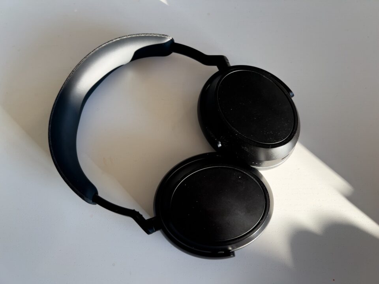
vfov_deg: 53.1
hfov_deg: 67.3
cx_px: 190
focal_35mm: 26
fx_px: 285
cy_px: 142
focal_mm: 5.7
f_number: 1.5
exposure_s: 1/170
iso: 50
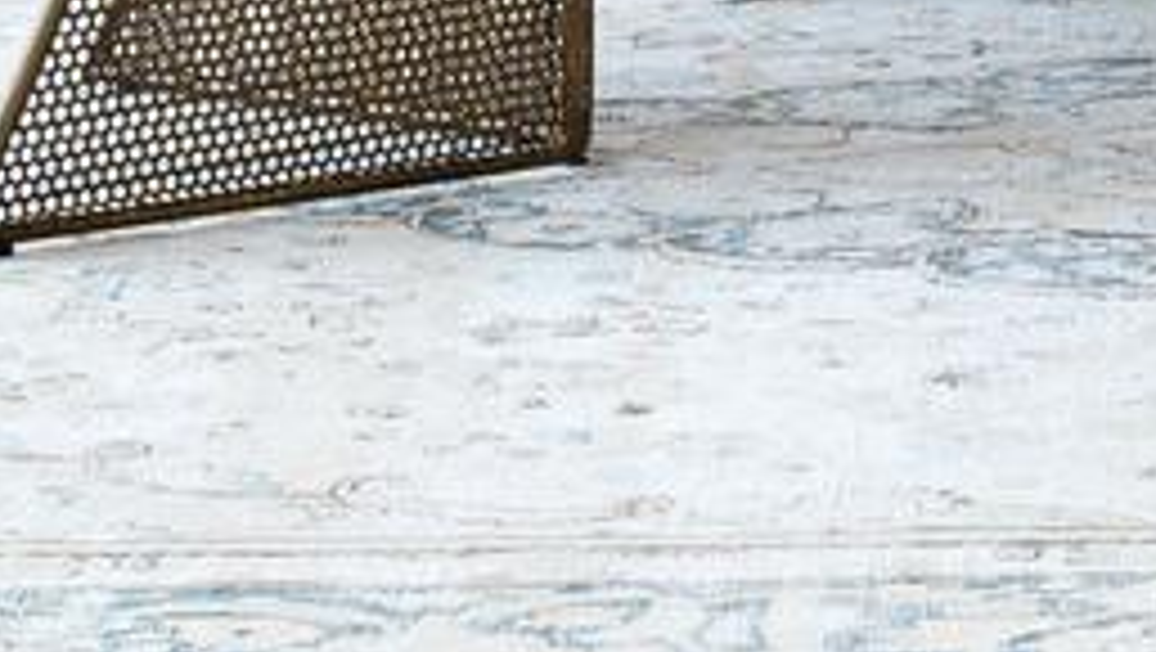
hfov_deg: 8.0
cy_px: -1385
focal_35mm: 267
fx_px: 8190
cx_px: 1466
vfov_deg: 4.4
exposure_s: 1/200
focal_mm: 32
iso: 800
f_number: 8
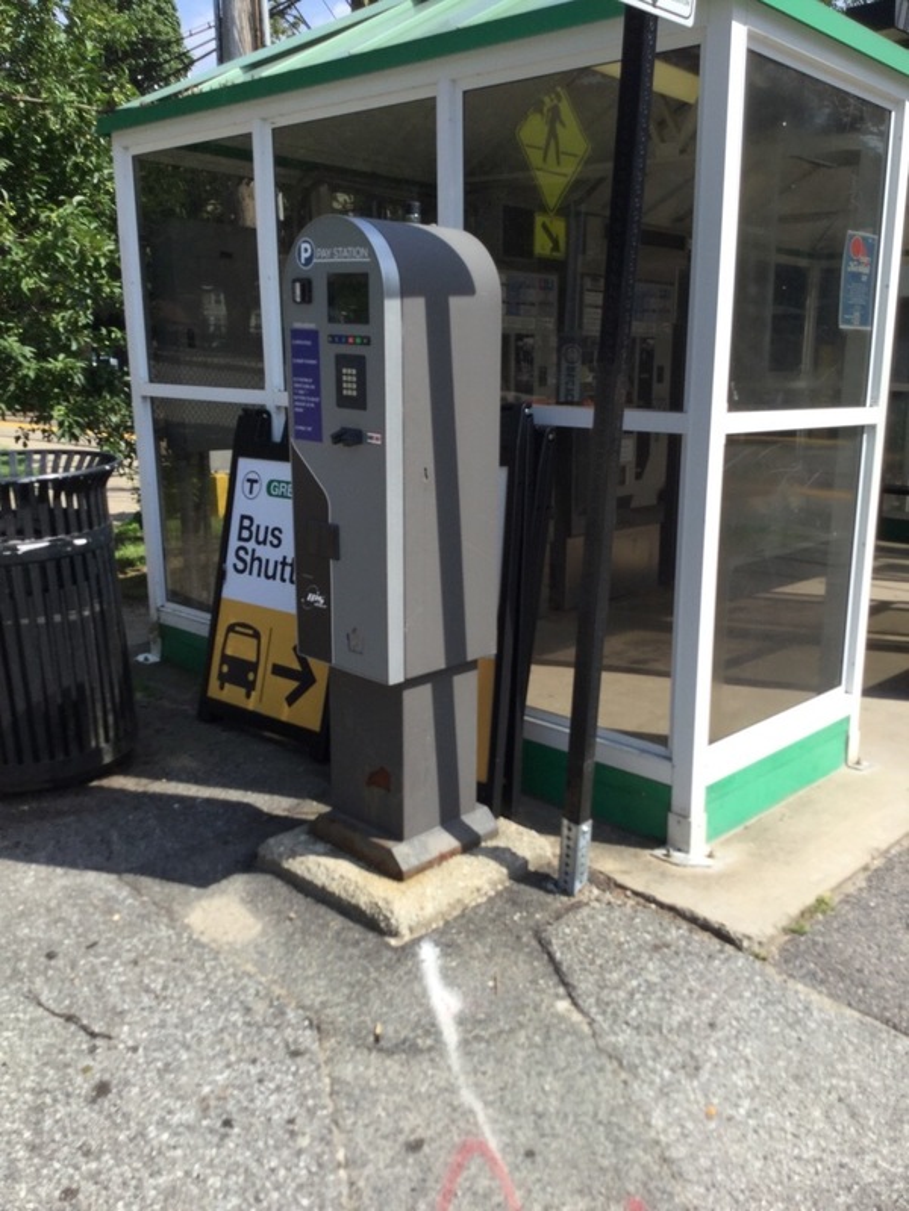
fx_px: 1085
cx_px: 454
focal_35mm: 31
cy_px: 606
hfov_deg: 45.4
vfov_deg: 58.4
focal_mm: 3.3
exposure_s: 1/823
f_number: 2.4
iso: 25
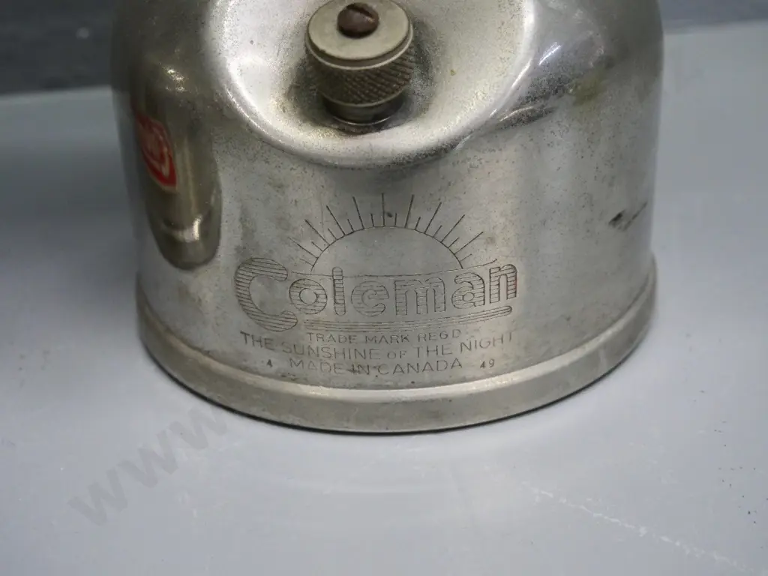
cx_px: 384
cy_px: 288
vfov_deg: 29.1
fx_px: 1109
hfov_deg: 38.2
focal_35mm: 50
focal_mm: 25
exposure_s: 1/160
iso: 3200
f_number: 5.6
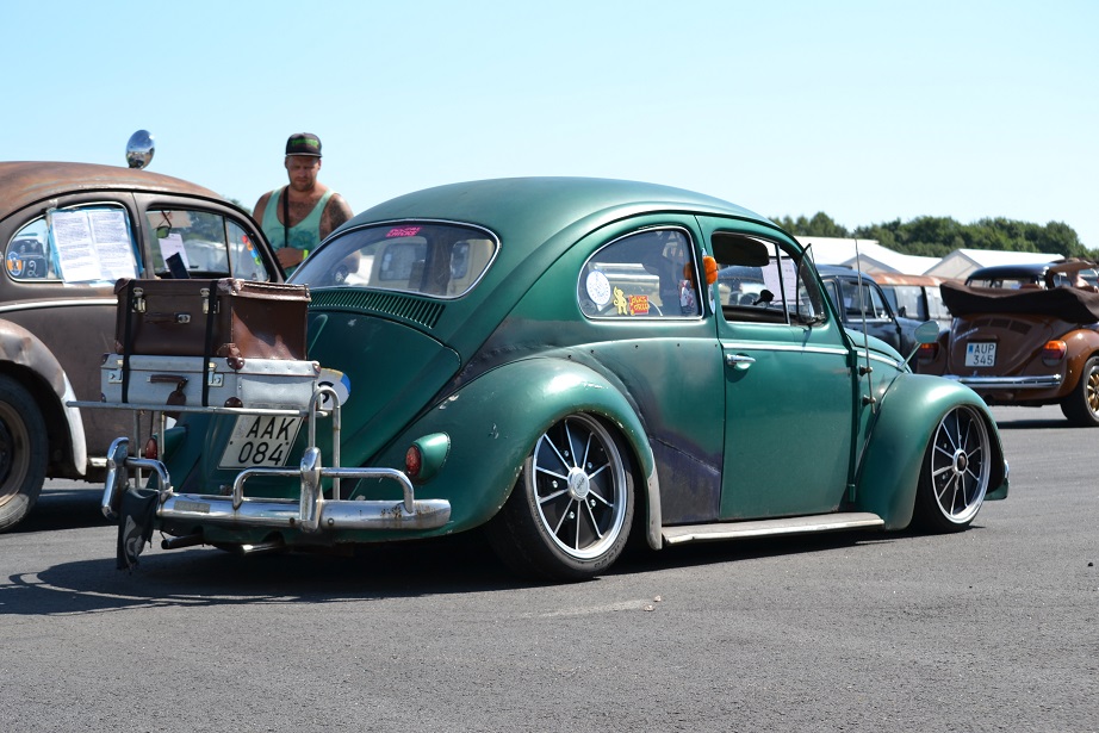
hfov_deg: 24.6
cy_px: 366
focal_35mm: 82
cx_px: 550
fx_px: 2519
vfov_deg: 16.6
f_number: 7.1
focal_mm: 55
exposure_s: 1/200
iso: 100
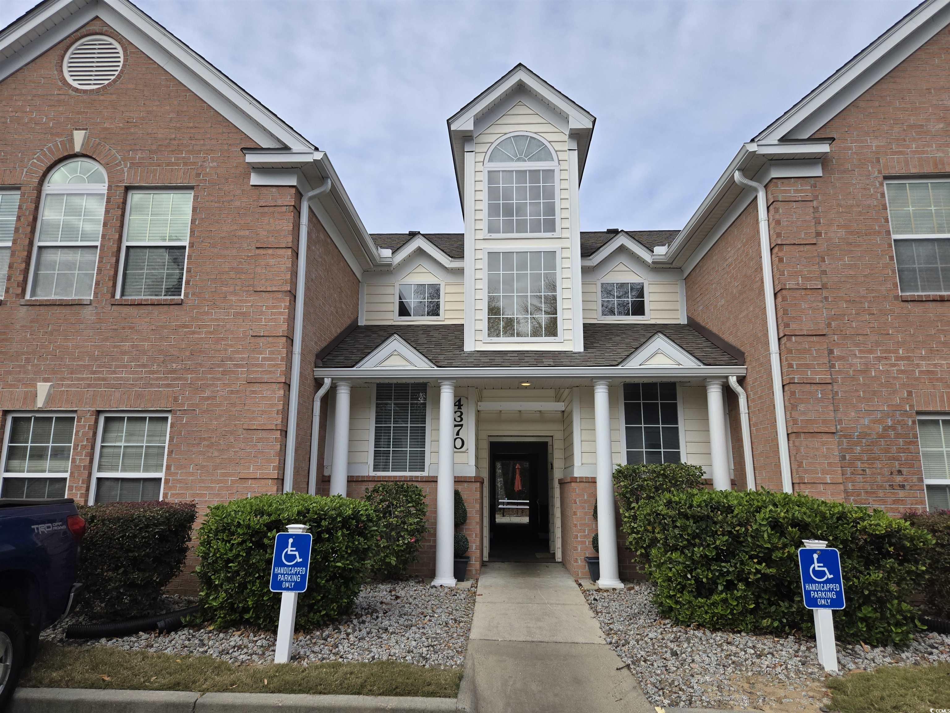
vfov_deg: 58.9
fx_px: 631
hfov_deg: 73.9
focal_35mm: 23
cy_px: 356
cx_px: 475
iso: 25
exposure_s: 1/1619
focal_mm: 5.4
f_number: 1.8
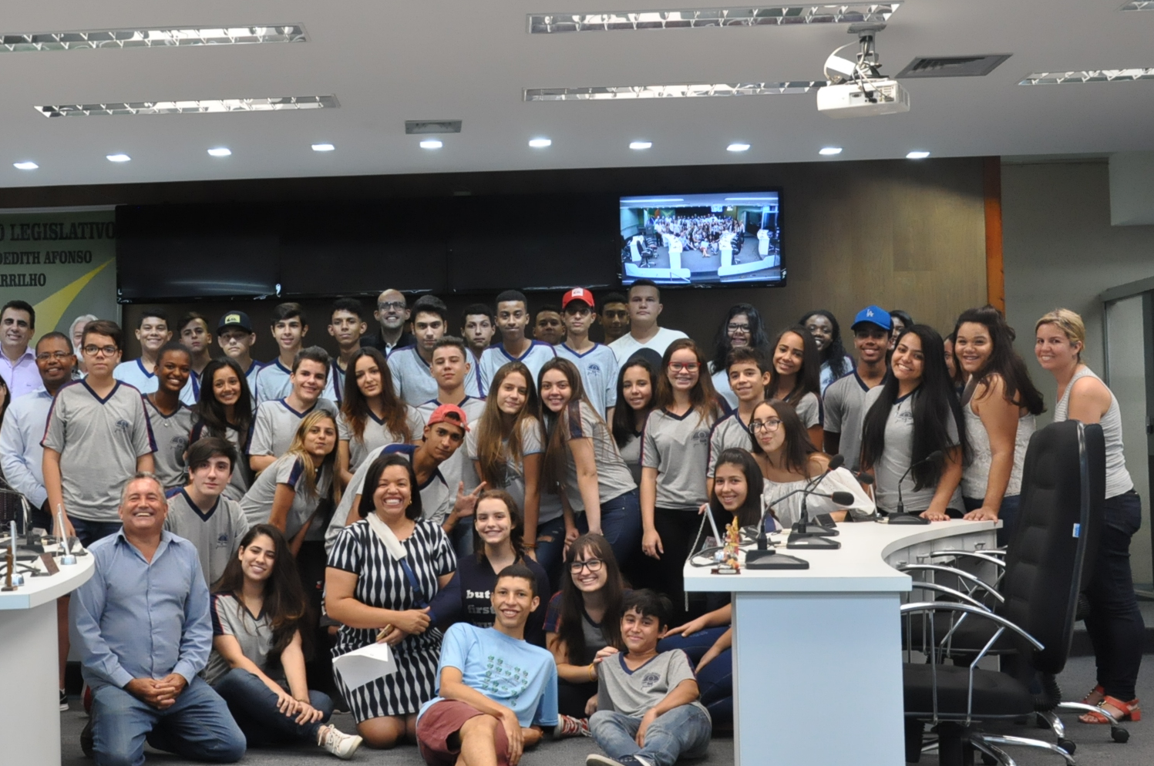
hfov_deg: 36.8
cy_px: 368
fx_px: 1720
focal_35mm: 54
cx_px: 409
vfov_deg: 25.1
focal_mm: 25
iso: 2000
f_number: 5.6
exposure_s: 1/125
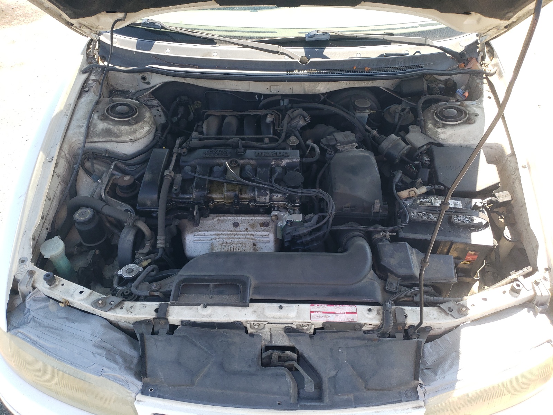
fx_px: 415
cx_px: 276
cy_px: 208
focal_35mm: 26
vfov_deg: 53.1
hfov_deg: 67.3
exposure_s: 1/455
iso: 50
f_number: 1.5
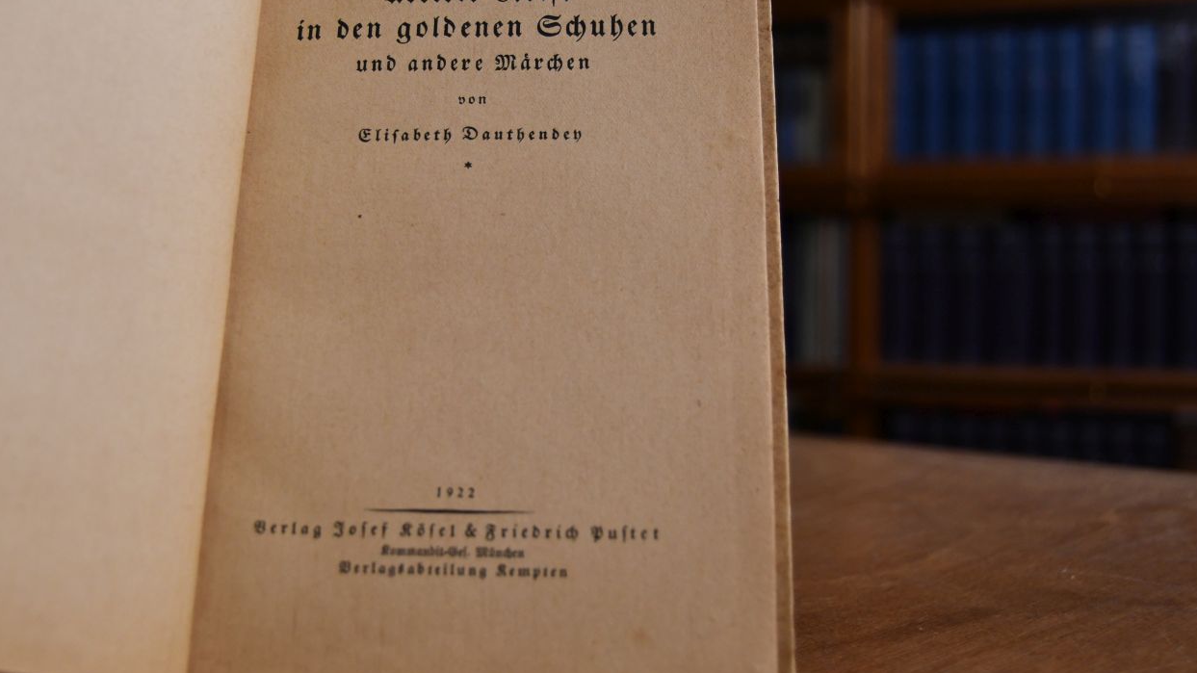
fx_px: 1460
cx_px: 545
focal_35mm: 46
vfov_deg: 26.0
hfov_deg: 44.5
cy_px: 303
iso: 1000
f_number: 4
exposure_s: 1/125
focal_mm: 26
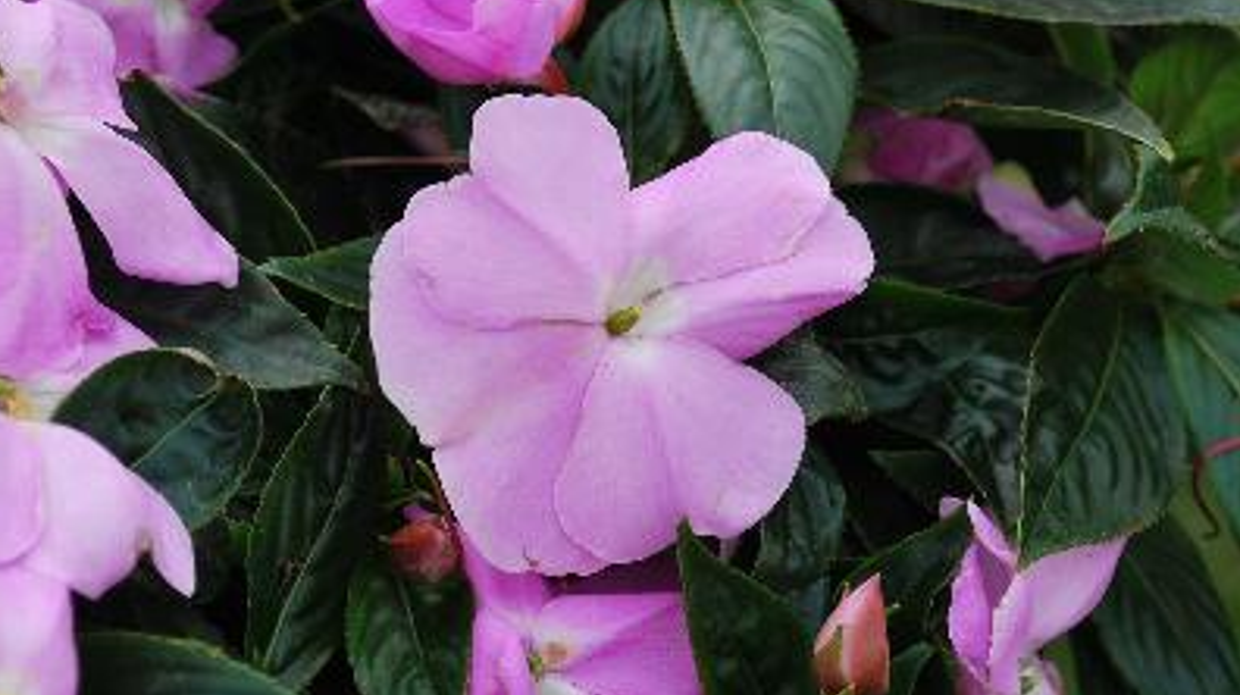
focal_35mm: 88
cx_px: 617
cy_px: 326
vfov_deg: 13.8
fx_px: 2876
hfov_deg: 24.3
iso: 100
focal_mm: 55
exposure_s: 1/80
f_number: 8
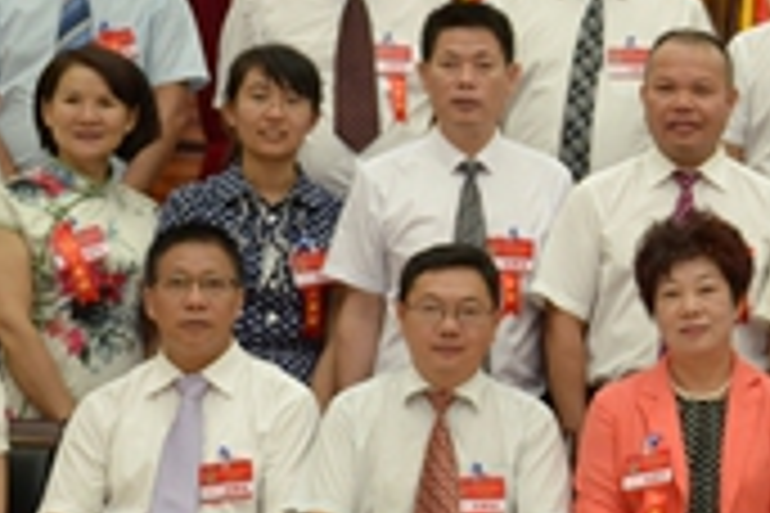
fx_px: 2695
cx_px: 973
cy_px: 274
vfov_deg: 10.9
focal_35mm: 126
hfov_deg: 15.5
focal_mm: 36
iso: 2500
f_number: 2.8
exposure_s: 1/320
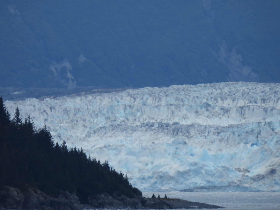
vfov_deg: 1.2
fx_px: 9706
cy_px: 105
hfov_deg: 1.7
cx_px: 140
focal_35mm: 1200
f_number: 6.3
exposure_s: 1/500
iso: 180
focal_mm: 214
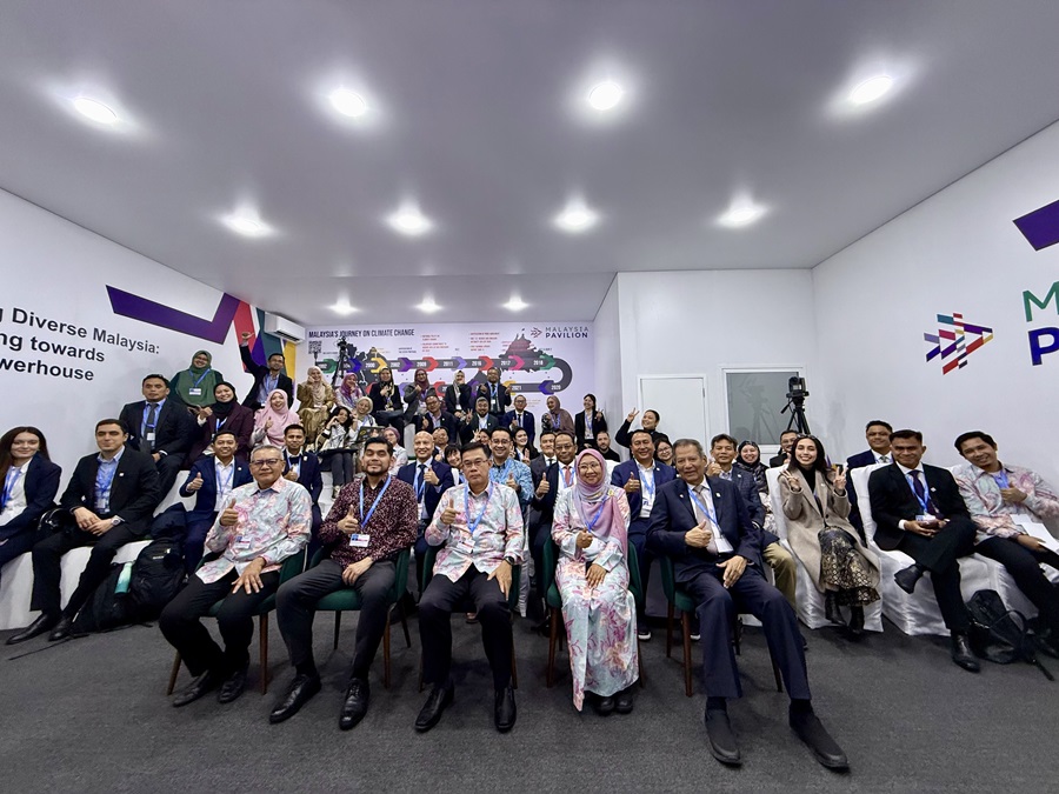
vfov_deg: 85.7
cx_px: 530
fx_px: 428
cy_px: 397
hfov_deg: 102.1
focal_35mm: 14
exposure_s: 1/100
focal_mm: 2.22
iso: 320
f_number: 2.2
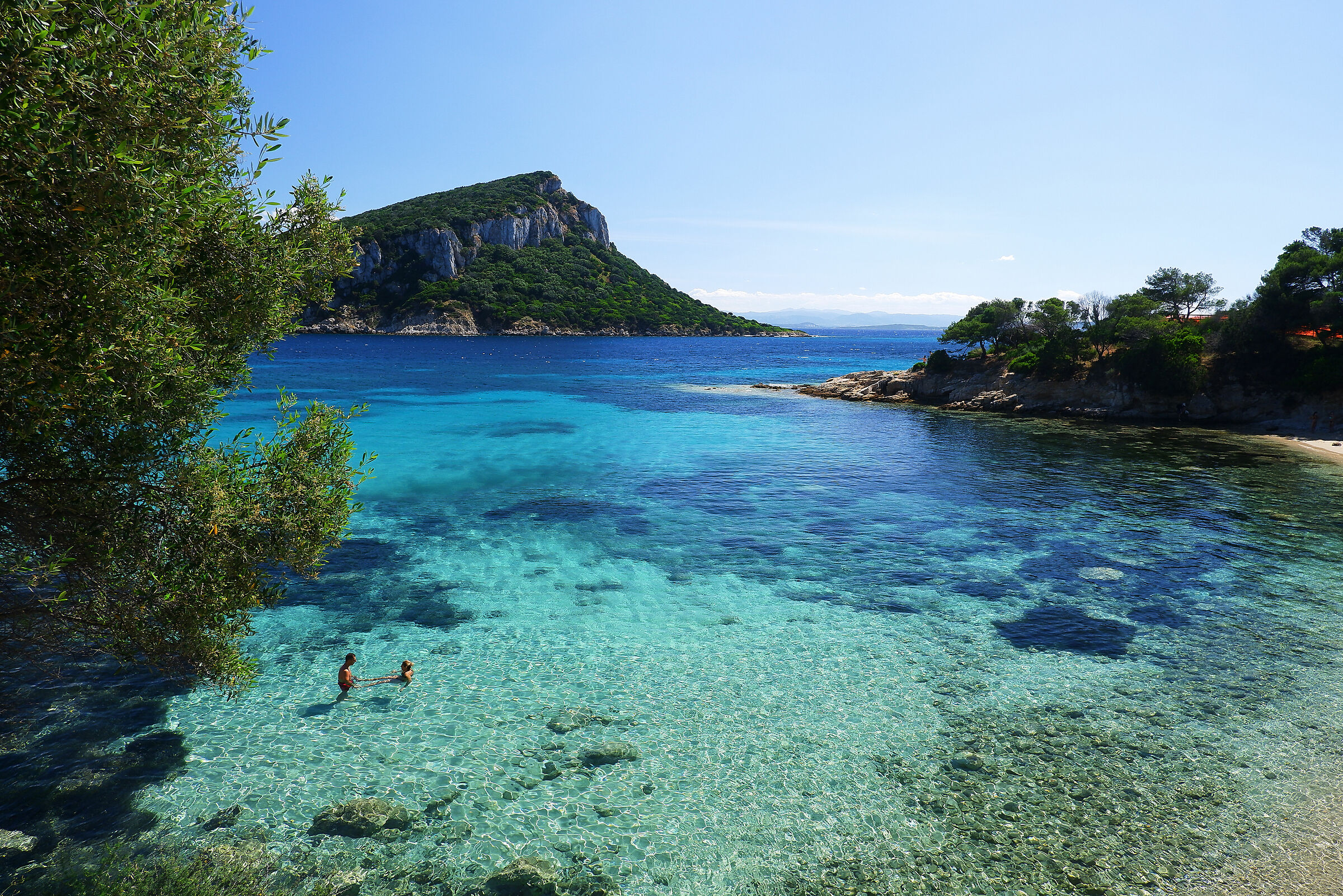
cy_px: 448
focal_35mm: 23
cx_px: 672
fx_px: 858
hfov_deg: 76.1
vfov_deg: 55.1
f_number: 8
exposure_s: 1/180
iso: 200
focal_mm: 15
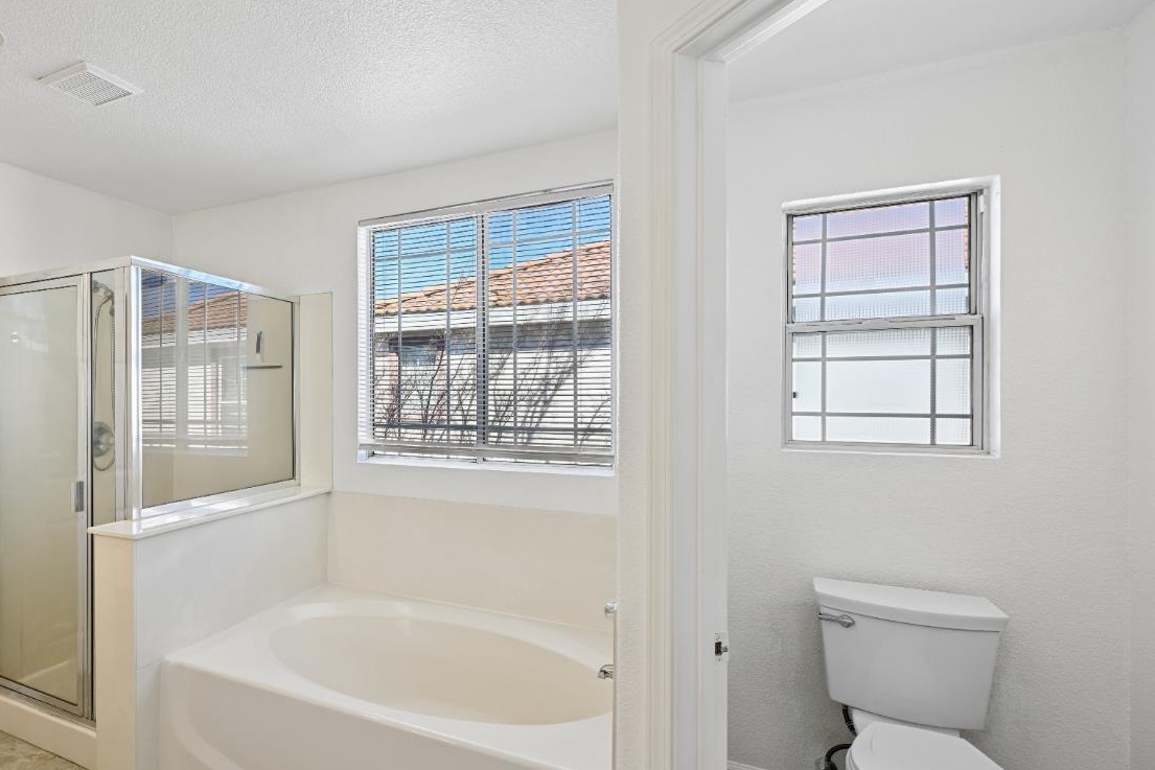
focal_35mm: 19
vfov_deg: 64.5
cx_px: 385
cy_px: 410
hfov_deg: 83.9
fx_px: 610
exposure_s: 1/125
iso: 400
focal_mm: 14
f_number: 8
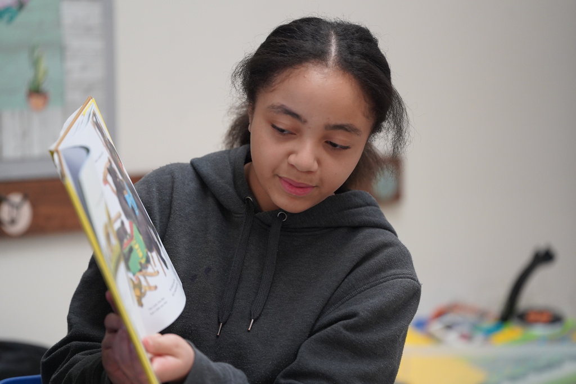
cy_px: 192
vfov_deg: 6.9
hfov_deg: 10.3
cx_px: 288
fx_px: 3200
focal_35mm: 200
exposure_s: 1/250
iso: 1600
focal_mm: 200
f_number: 2.8
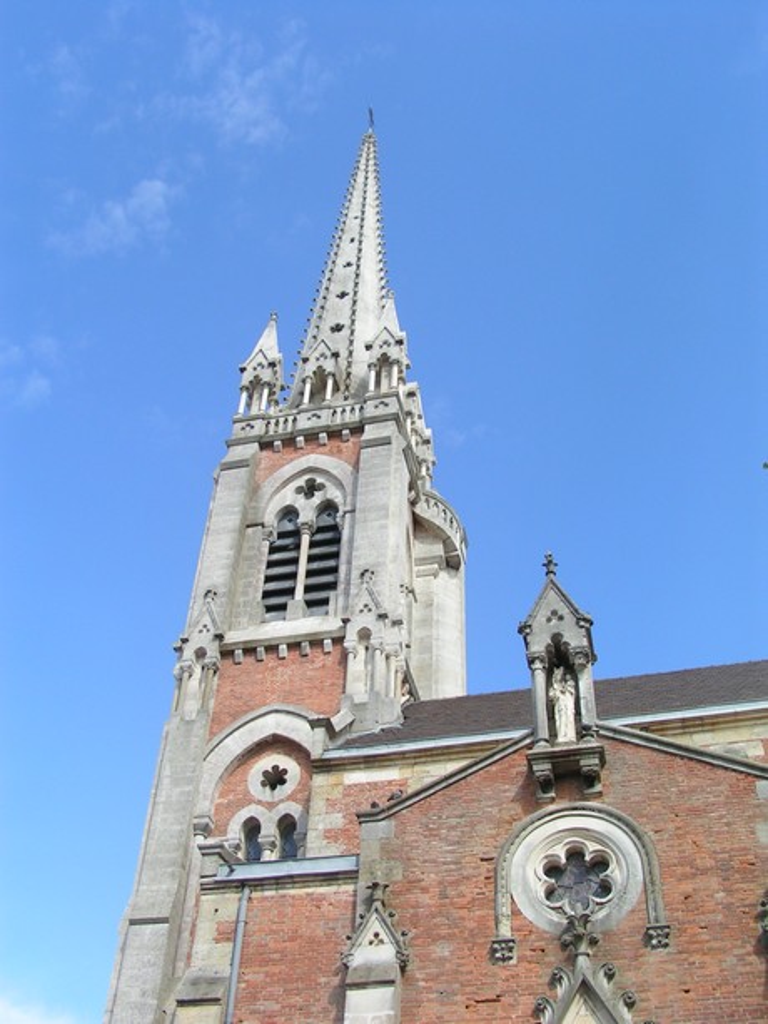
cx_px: 384
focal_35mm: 38
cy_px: 512
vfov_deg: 49.0
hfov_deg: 37.7
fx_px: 1124
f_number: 5.6
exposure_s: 1/160
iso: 50
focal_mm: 5.8
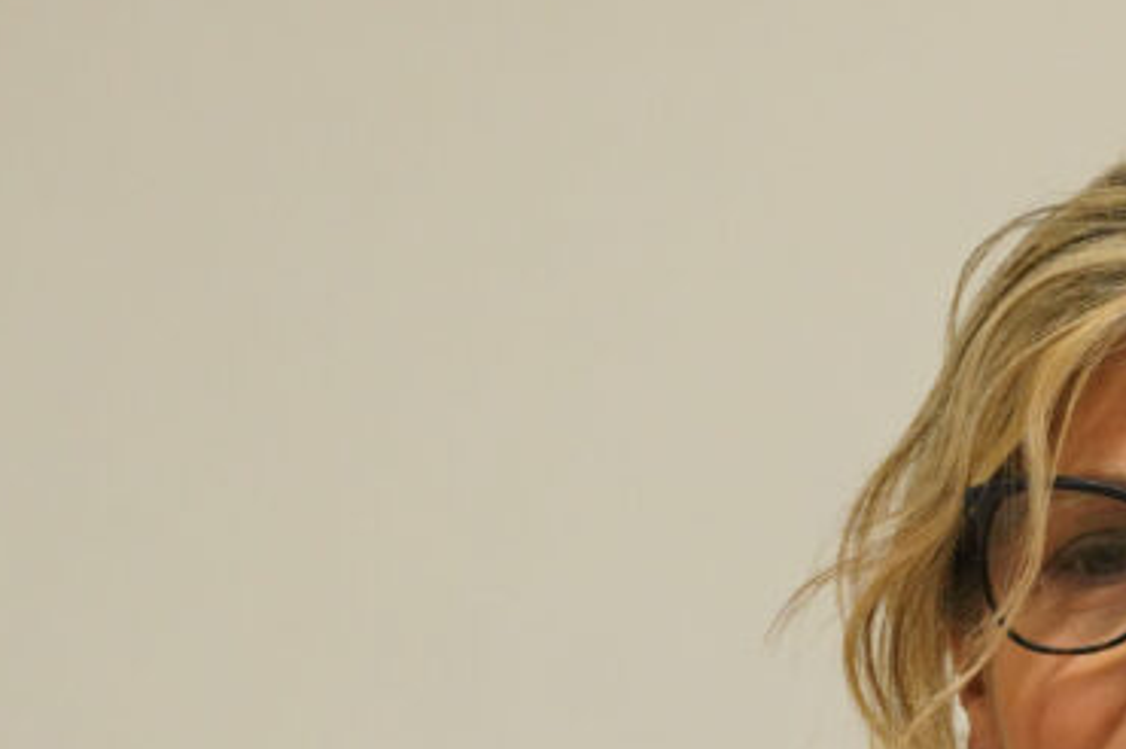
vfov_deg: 2.5
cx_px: 1306
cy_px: 840
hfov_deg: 3.8
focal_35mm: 548
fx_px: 17125
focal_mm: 150
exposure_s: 1/125
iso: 2500
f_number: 4
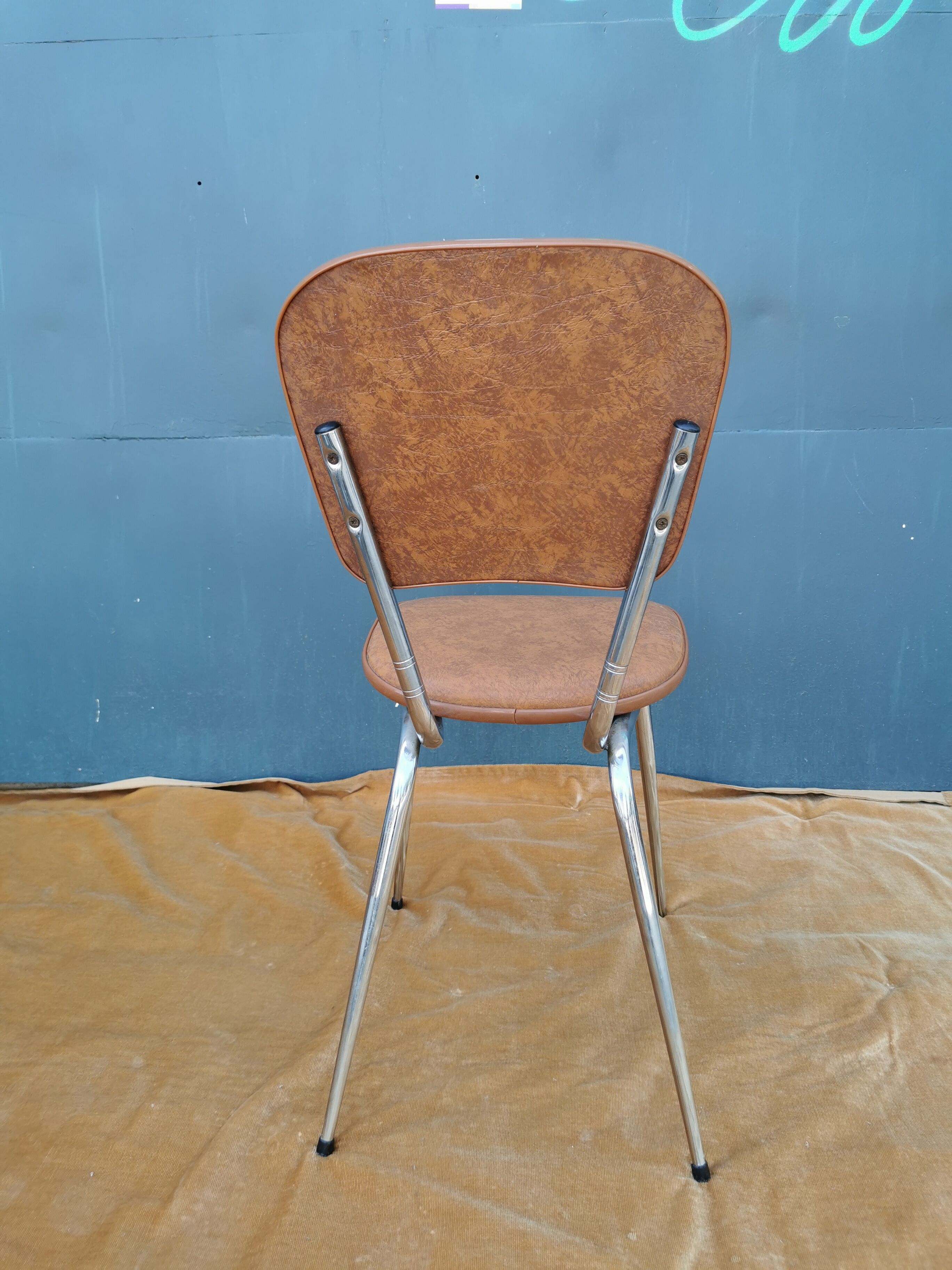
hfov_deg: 51.4
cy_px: 635
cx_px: 476
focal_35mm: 27
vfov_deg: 65.3
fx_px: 990
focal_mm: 5.56
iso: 50
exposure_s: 1/323
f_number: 1.6
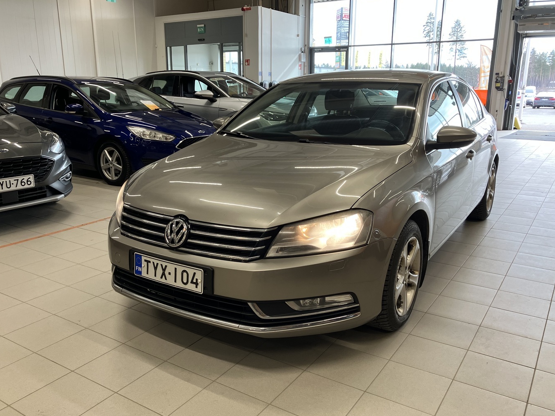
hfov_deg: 60.0
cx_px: 275
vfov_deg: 46.8
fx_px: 481
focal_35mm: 30
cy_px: 220
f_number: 1.8
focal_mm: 3.99
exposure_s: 1/121
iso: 80
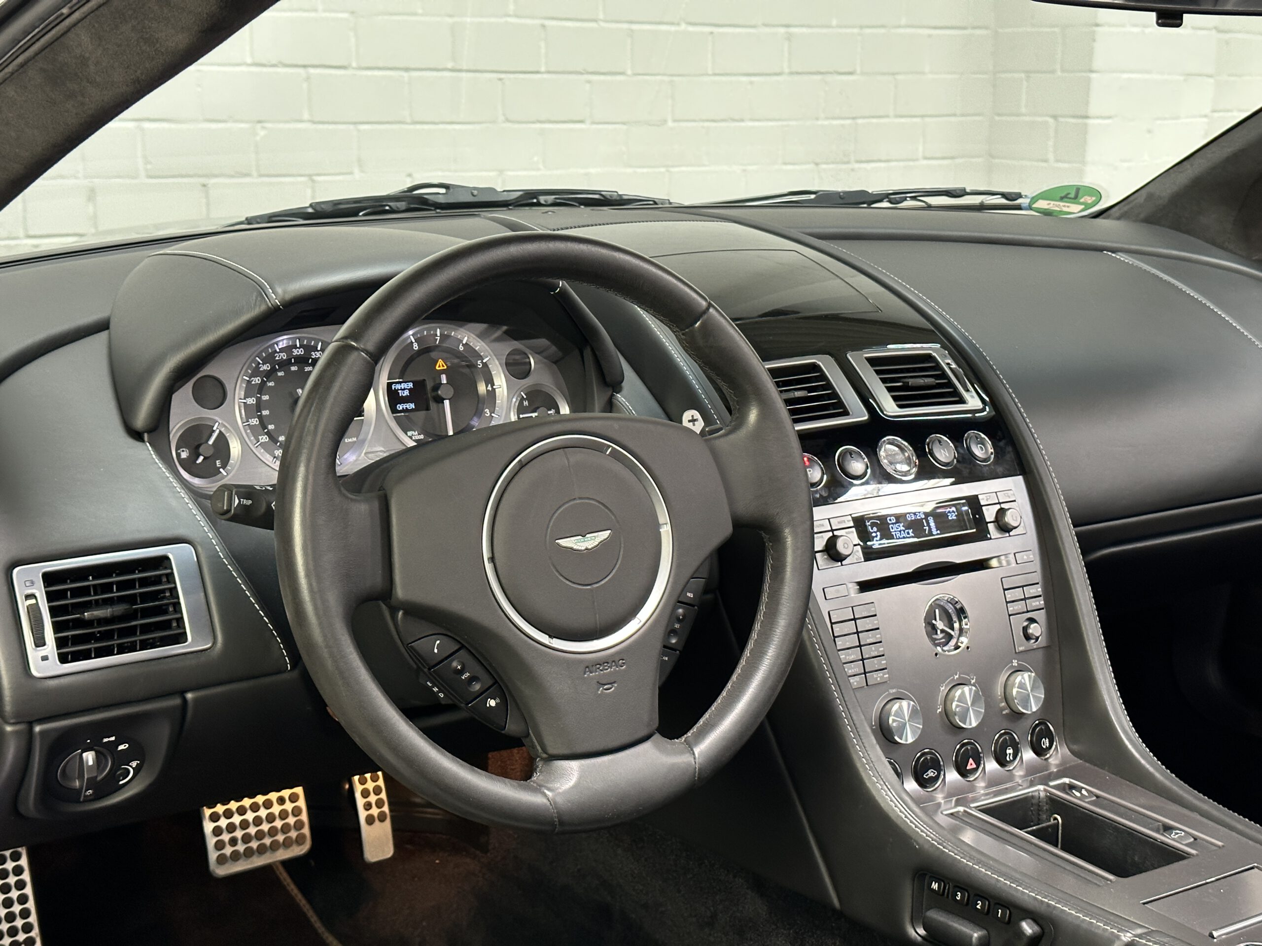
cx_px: 631
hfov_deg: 39.7
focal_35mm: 48
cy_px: 473
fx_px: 1750
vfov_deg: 30.3
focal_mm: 6.86
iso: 200
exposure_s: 1/33
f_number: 1.78
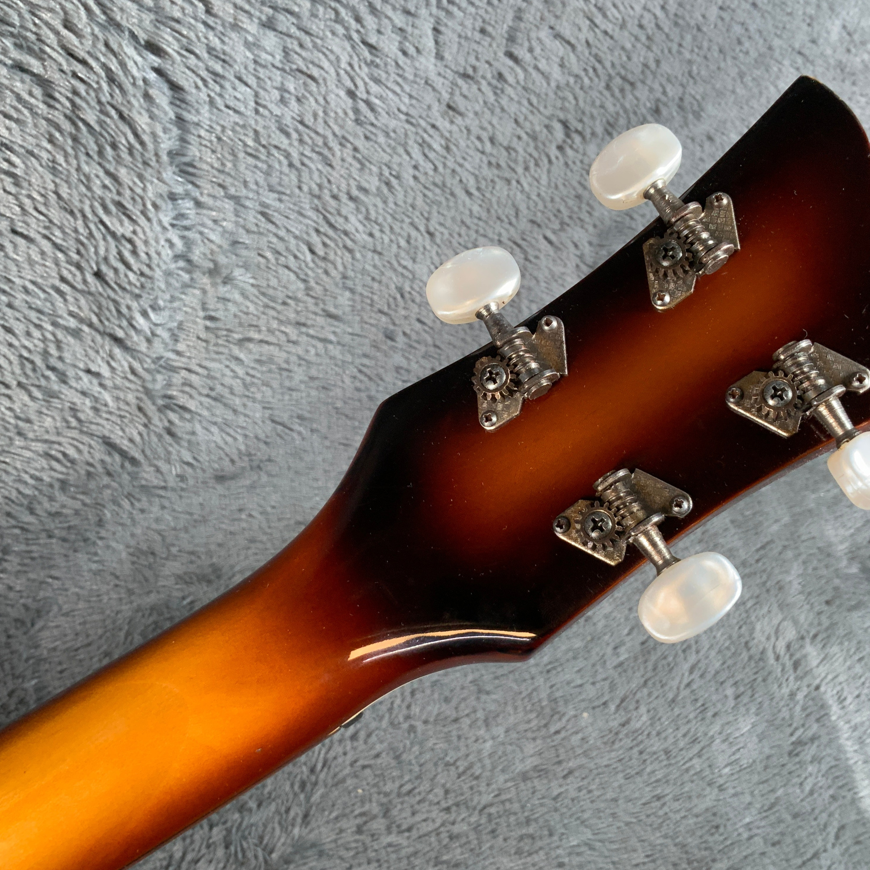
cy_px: 426
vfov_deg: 47.2
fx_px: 995
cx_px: 531
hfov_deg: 46.9
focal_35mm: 35
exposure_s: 1/50
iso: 100
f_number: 1.8
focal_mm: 3
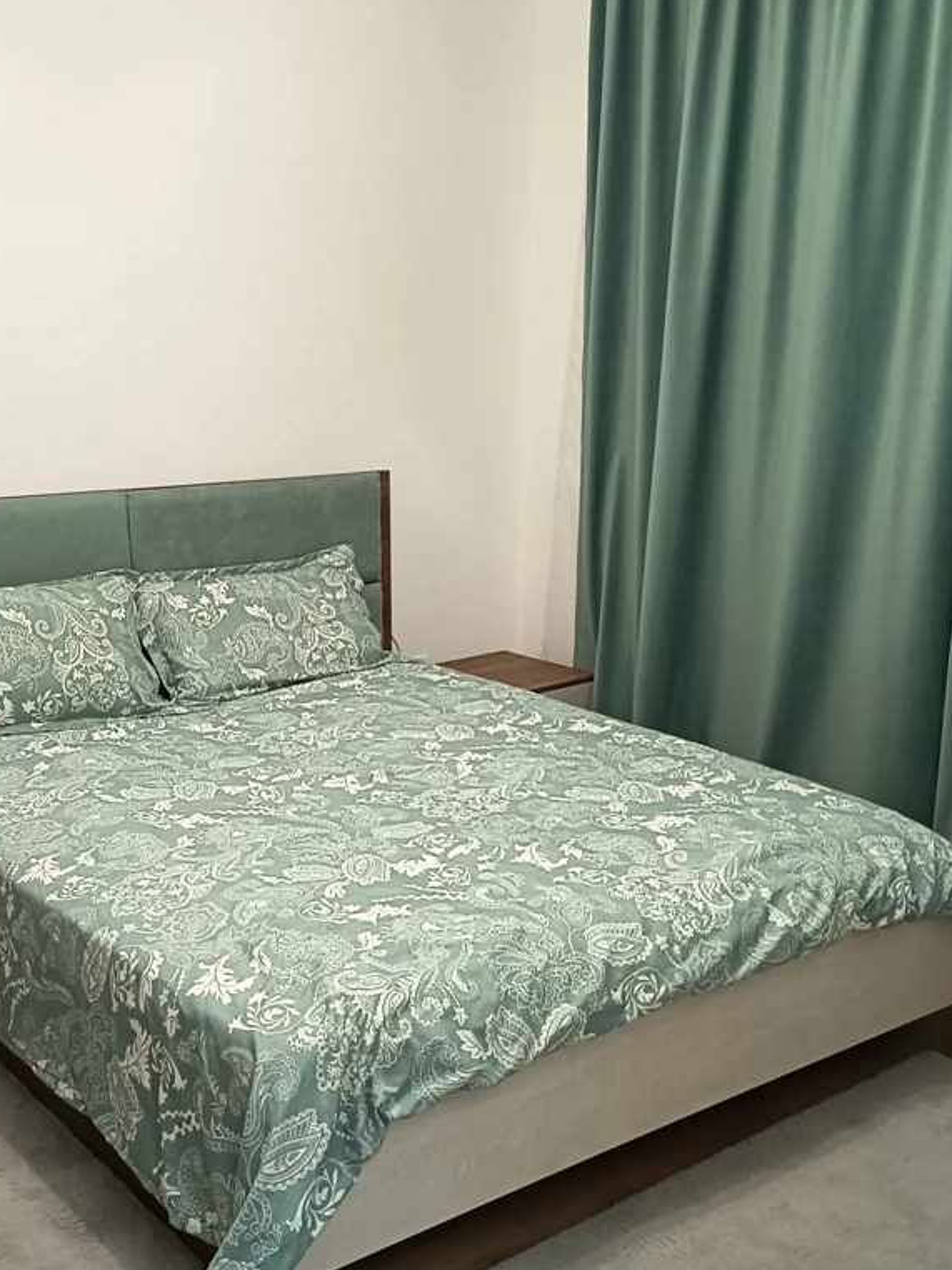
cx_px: 387
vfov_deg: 44.7
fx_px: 1541
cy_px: 705
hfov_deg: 34.2
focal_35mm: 42
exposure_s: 1/25
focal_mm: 5.27
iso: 882
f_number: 1.7
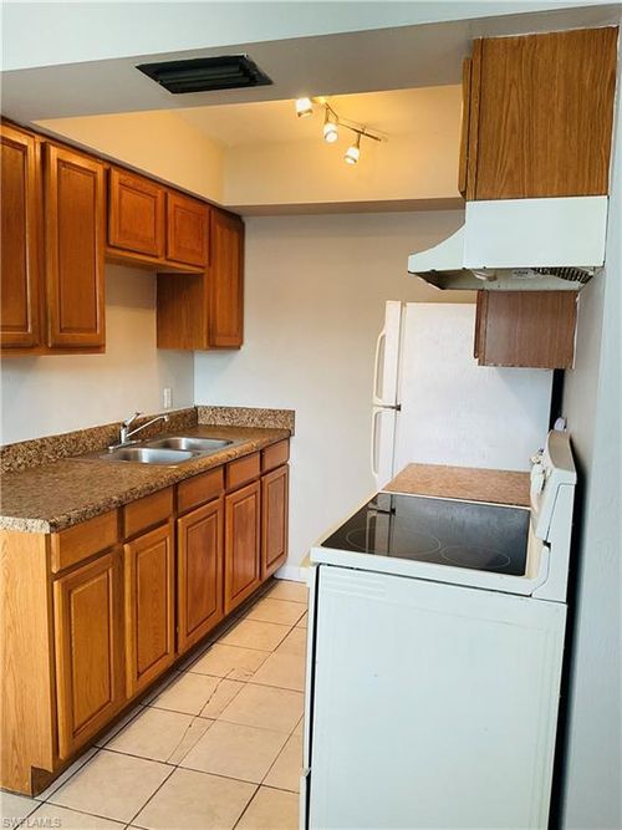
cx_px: 311
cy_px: 415
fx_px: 695
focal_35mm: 29
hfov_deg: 48.2
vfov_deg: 61.7
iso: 80
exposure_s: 1/60
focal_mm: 3
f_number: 1.8
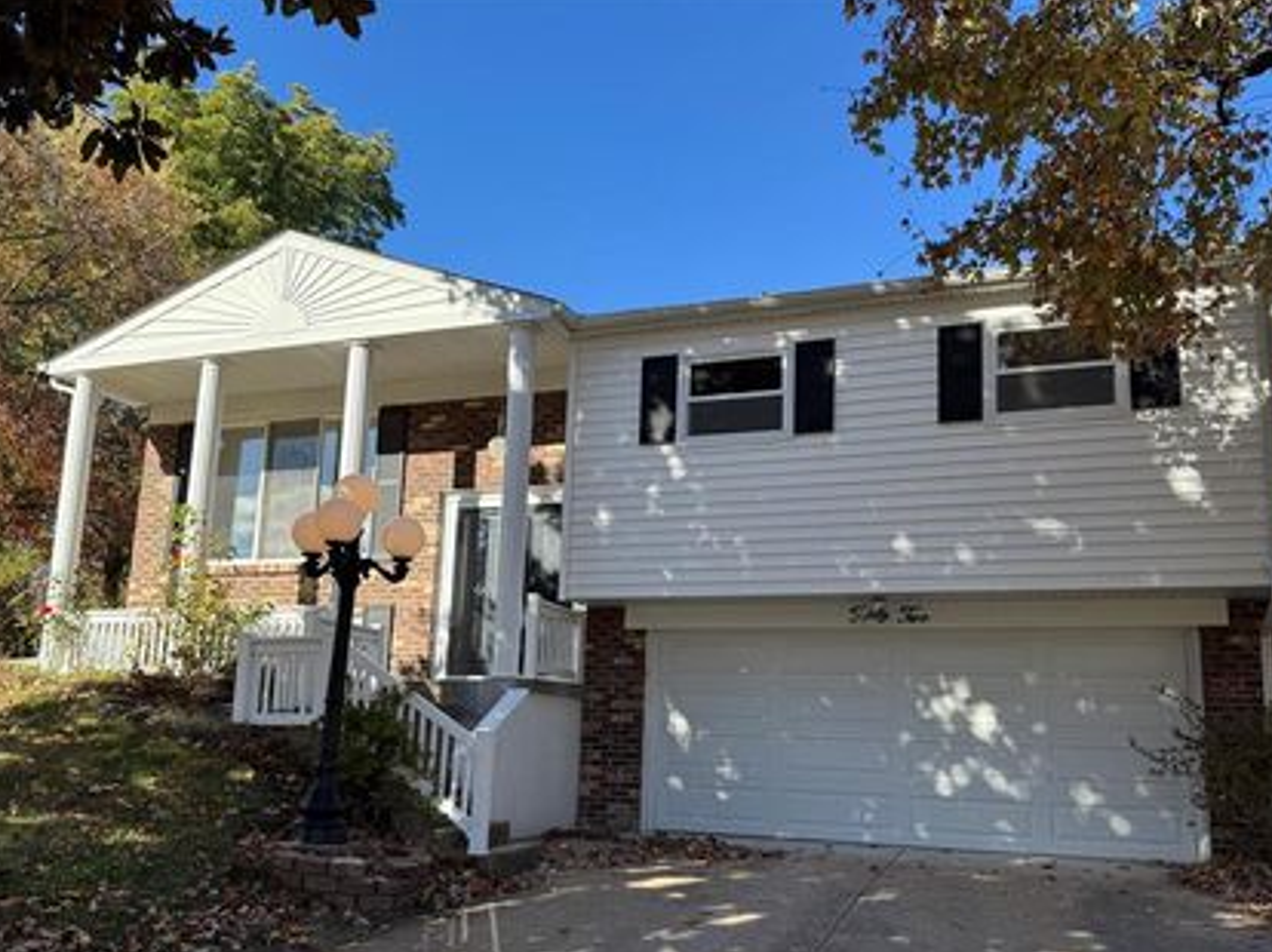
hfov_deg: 61.7
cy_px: 560
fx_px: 1065
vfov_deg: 48.0
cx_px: 645
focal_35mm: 29
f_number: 1.78
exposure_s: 1/1767
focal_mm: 6.76
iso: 80
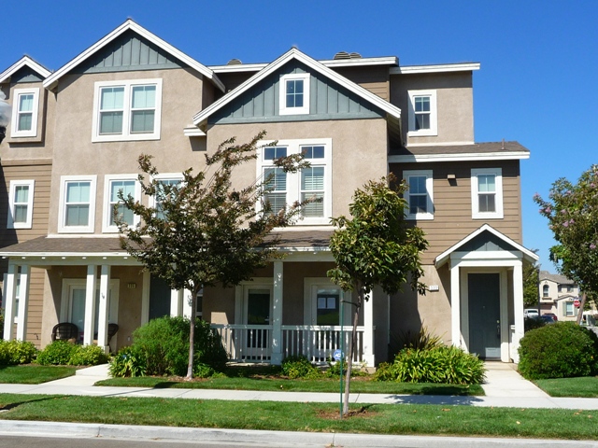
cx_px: 299
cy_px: 224
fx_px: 656
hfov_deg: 49.0
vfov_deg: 37.7
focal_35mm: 38
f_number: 8
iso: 100
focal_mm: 4.7
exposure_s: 1/250
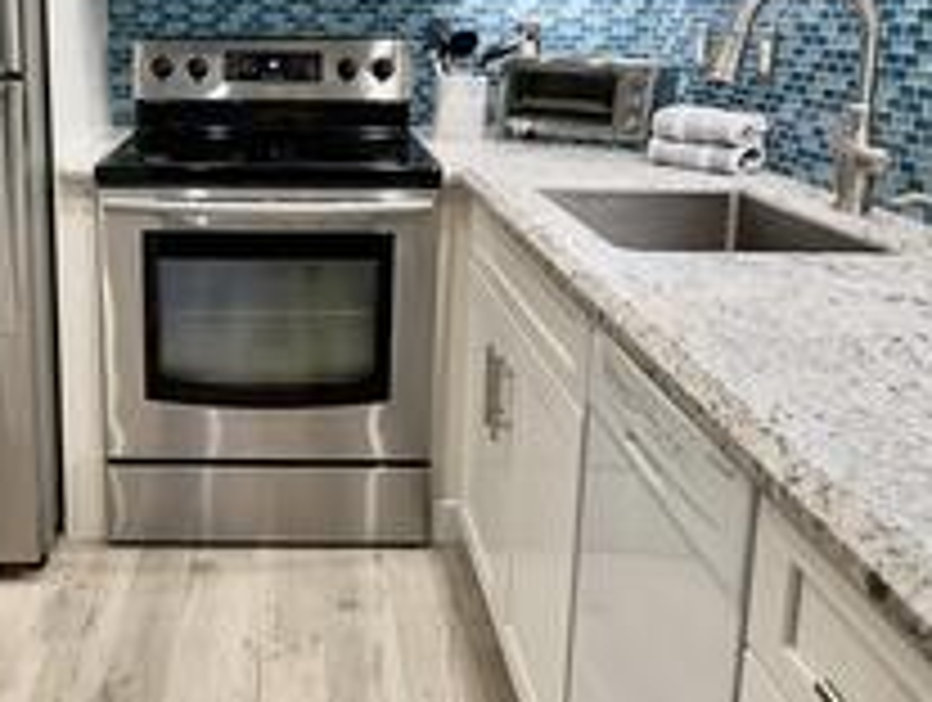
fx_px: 728
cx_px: 288
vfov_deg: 49.6
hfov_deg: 63.1
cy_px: 184
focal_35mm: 27
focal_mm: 2.22
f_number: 2.2
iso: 160
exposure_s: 1/120
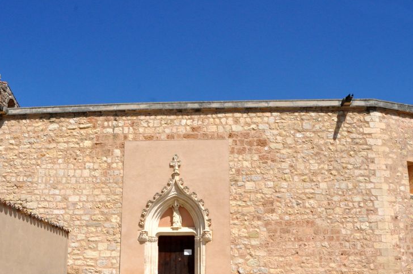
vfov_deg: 34.8
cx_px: 177
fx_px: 435
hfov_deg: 50.6
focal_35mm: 38
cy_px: 170
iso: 1000
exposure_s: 1/800
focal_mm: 18
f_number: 14
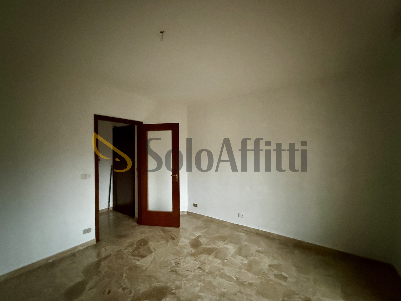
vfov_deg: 81.7
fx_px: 174
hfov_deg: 98.2
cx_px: 200
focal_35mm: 15
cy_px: 152
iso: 1600
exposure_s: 1/30
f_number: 2.2
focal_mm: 2.22
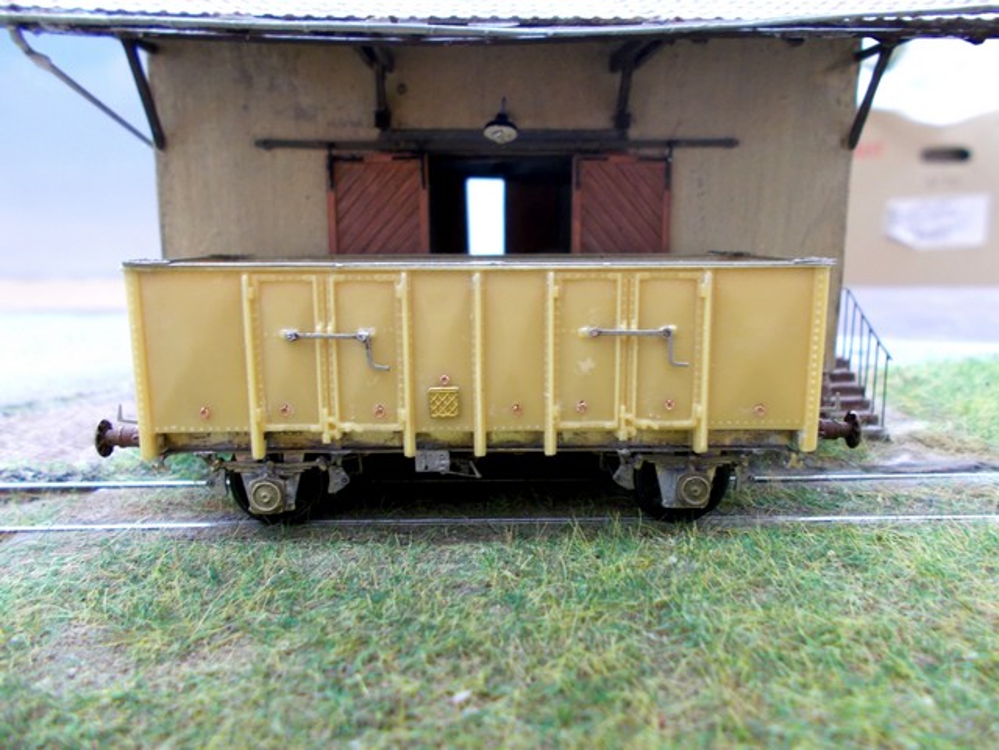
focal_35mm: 26
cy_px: 375
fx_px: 750
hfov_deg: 67.3
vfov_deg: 53.1
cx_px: 500
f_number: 3.2
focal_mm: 4.6
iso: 200
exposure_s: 1/13
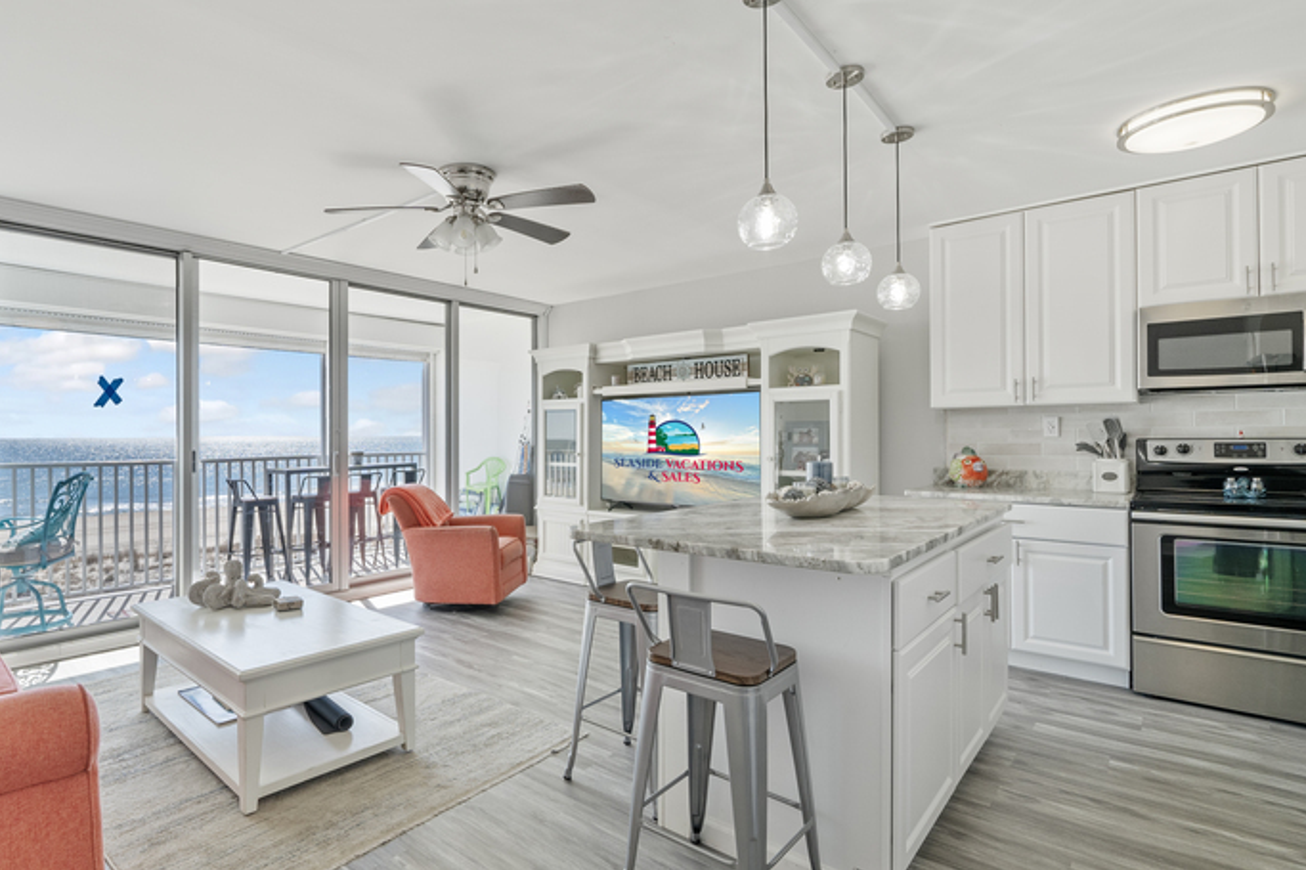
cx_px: 541
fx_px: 653
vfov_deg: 67.4
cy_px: 437
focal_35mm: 18
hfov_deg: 89.2
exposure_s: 1/125
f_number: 8
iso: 320
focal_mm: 12
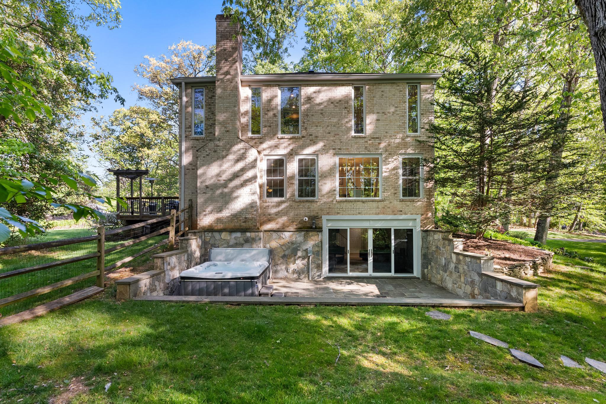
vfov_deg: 73.8
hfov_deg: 96.7
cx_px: 303
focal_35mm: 16
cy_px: 202
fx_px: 269
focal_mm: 16
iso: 320
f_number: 6.3
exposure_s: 1/100
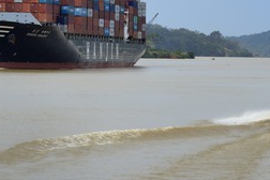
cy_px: 45
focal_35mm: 300
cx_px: 162
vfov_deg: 4.6
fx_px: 2250
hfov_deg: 6.9
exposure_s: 1/250
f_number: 14
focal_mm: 180
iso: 200
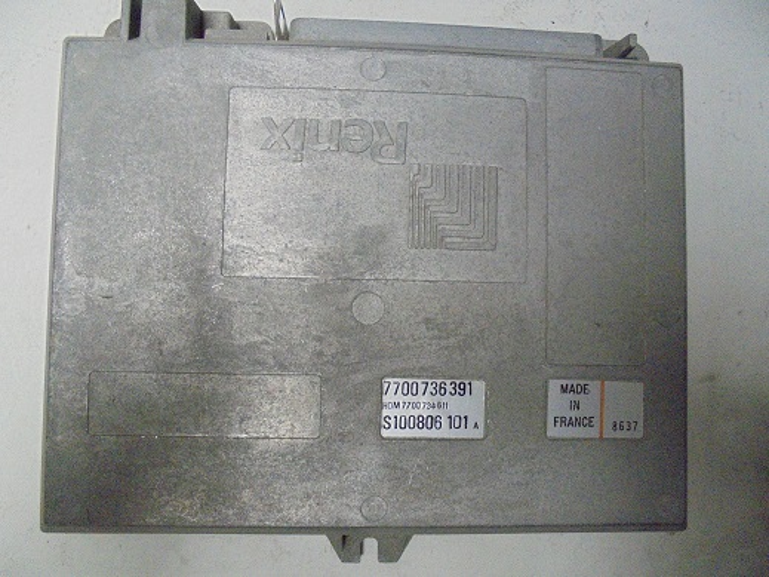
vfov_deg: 53.0
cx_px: 384
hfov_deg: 67.3
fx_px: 577
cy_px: 288
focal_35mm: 26
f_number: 3.5
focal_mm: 4.6
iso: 800
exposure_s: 1/125
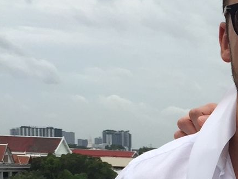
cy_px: 289
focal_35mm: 114
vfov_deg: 12.2
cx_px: 348
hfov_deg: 15.9
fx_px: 784
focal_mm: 4.15
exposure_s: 1/2326
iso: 32
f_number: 2.2
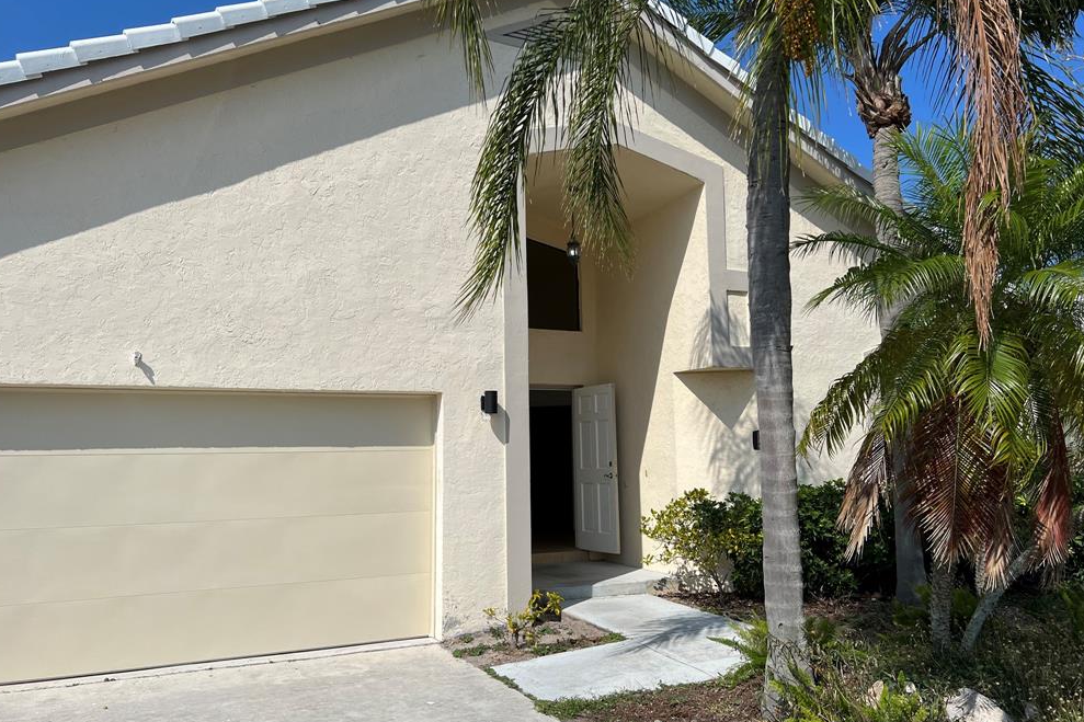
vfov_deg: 46.4
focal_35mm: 28
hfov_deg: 65.5
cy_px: 370
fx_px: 843
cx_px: 547
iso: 50
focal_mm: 5.7
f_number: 1.5
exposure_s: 1/9434
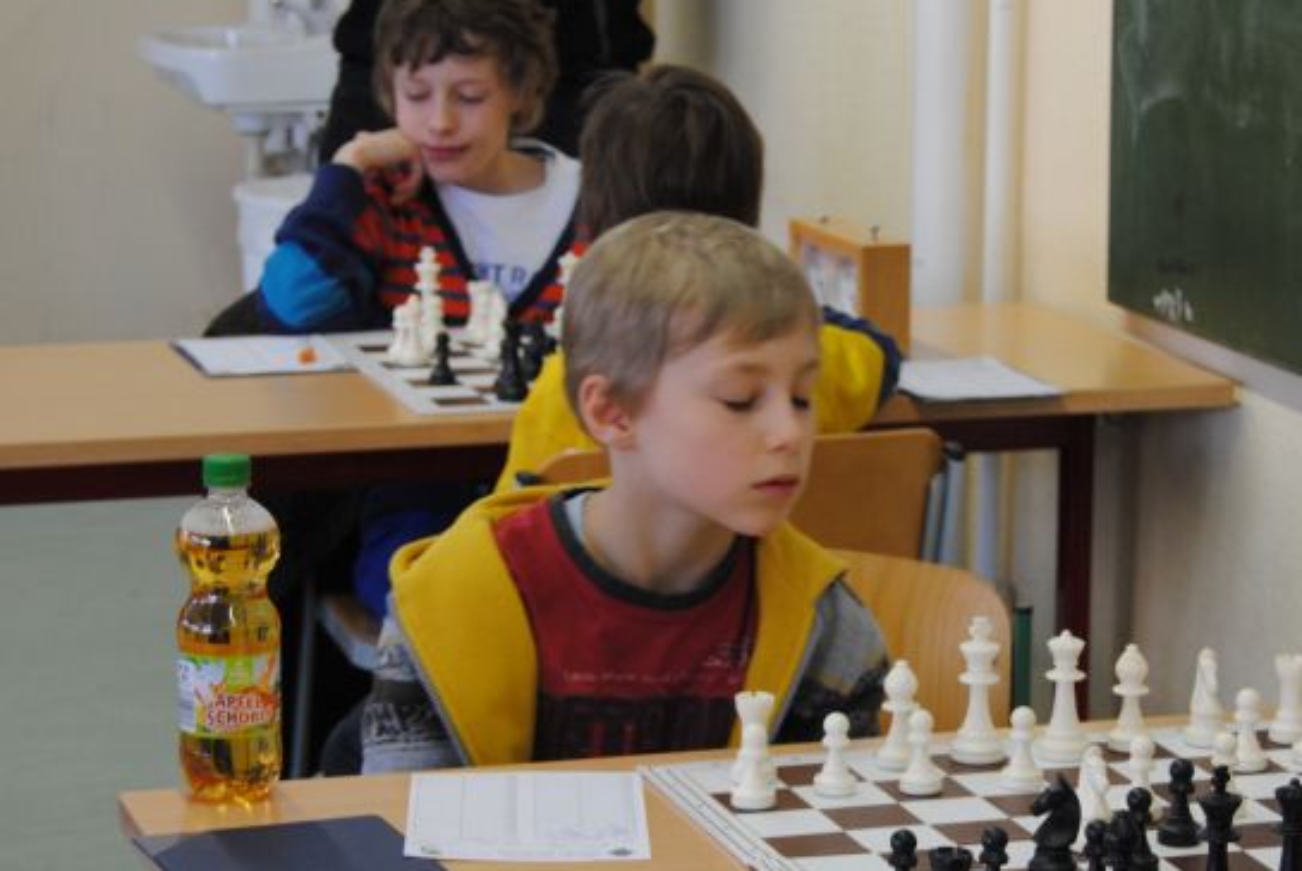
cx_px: 766
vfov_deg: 12.1
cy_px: 547
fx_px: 4091
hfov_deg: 18.1
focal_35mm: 113
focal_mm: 40
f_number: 5
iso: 360
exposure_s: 1/30
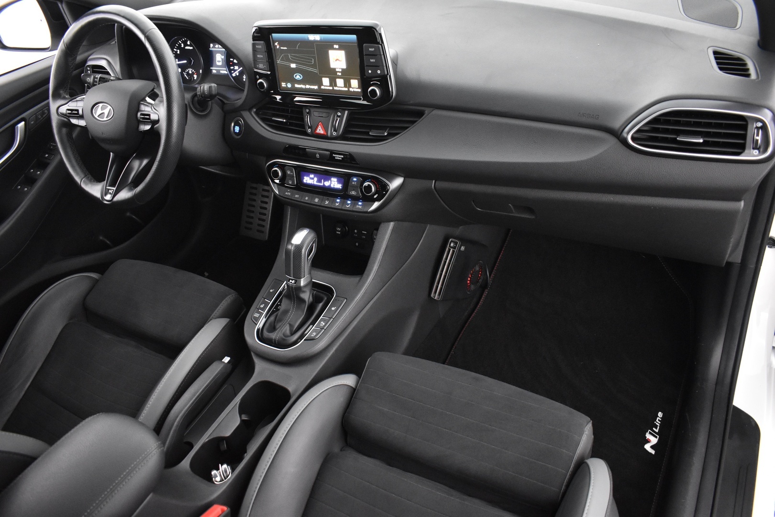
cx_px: 388
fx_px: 581
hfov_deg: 67.4
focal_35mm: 27
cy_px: 258
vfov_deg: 47.9
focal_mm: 18
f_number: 3.5
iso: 3200
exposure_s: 1/25
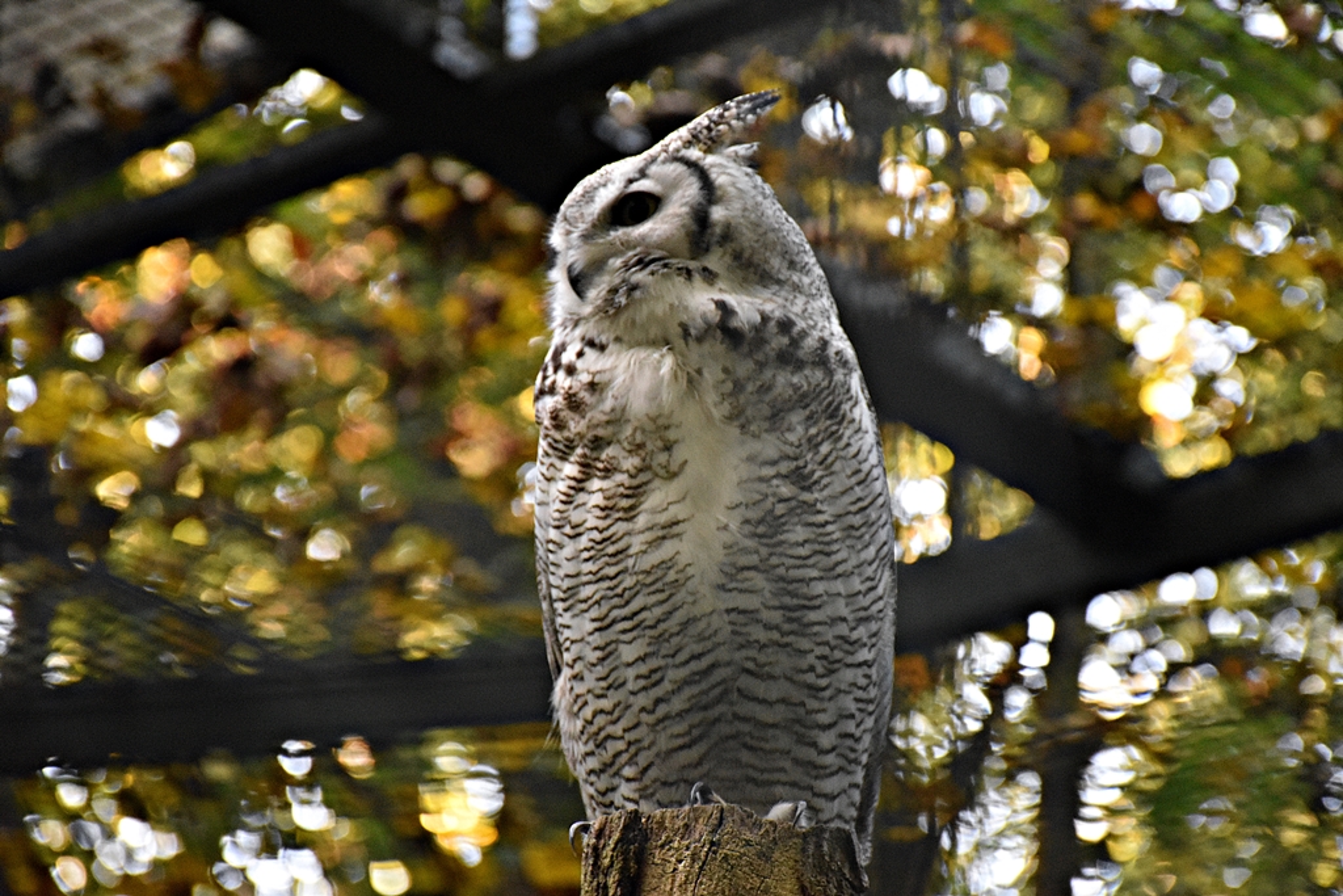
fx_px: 6492
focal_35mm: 174
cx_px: 672
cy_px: 448
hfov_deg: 11.8
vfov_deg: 7.9
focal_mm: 116
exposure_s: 1/125
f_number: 5.6
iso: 3600
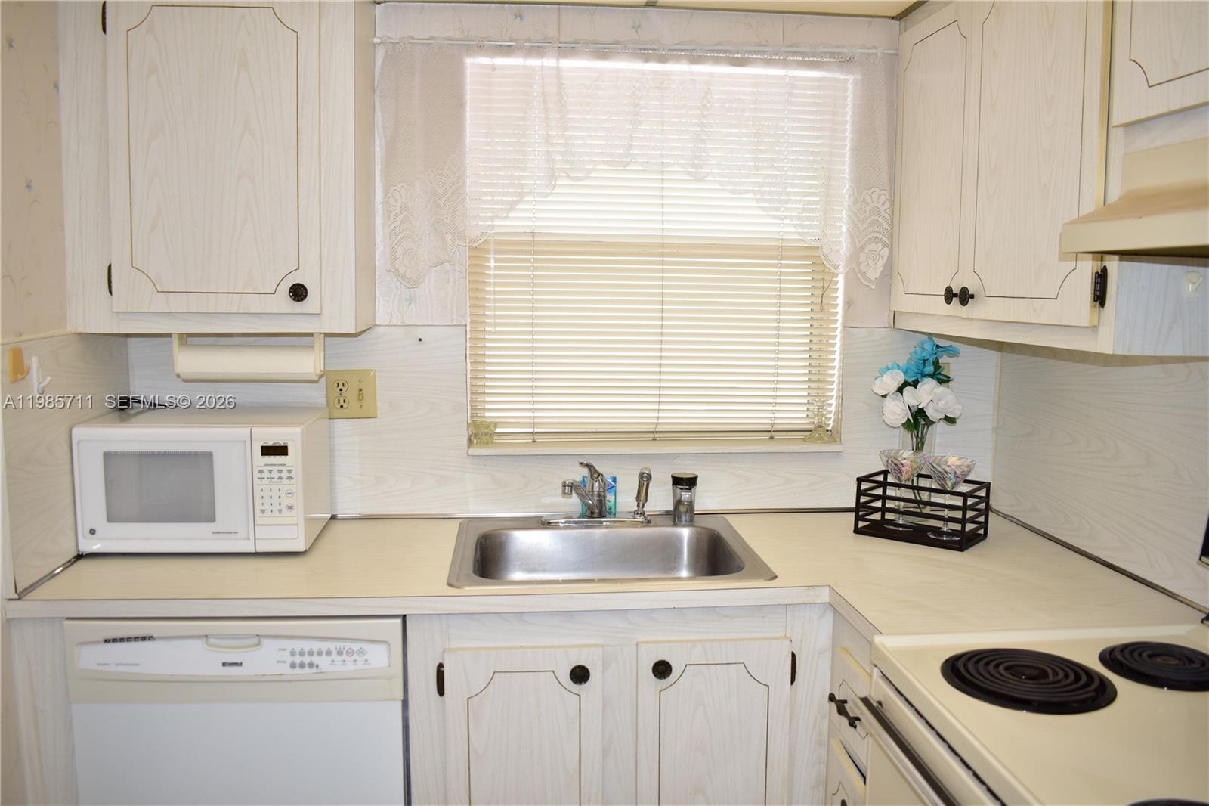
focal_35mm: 30
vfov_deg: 43.6
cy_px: 403
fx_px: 1007
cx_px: 604
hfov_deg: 61.9
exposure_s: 1/60
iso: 250
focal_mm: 20
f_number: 3.5
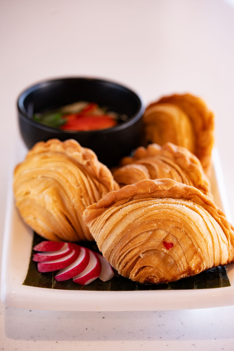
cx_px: 117
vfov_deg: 22.6
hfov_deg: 15.2
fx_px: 878
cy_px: 176
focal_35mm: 90
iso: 250
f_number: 4.5
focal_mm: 90
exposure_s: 1/60
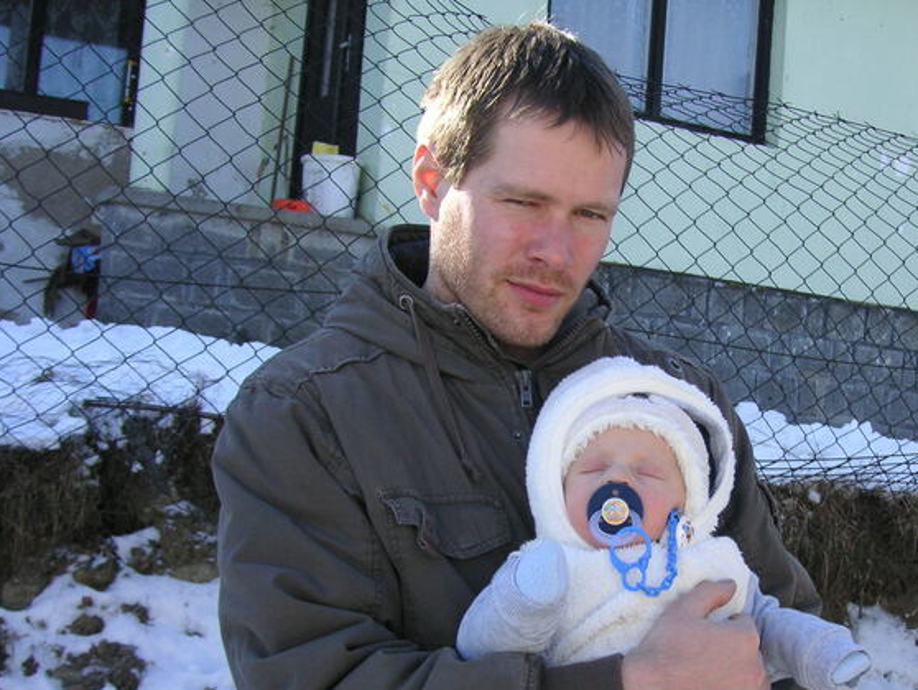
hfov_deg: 35.9
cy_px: 492
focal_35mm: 53
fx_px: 1406
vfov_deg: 27.3
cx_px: 599
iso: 50
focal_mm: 6.1
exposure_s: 1/500
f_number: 2.8
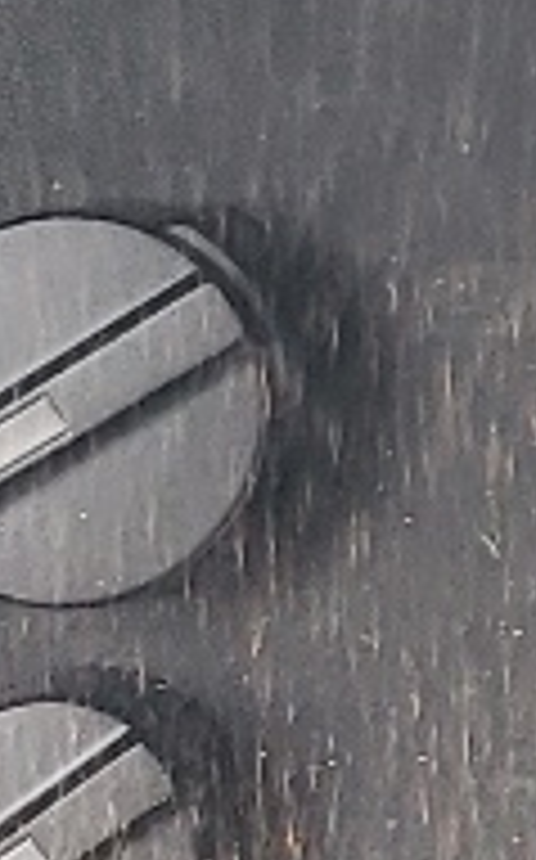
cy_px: -230
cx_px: 1748
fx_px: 5411
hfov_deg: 5.3
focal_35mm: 231
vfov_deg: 9.0
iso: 68
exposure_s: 1/120
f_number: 1.5
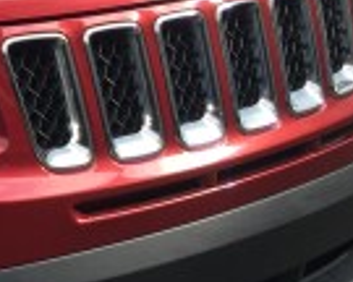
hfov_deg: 13.1
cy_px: 5
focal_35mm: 134
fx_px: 1400
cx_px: -259
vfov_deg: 11.4
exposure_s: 1/471
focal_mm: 4.15
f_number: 2.2
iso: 32
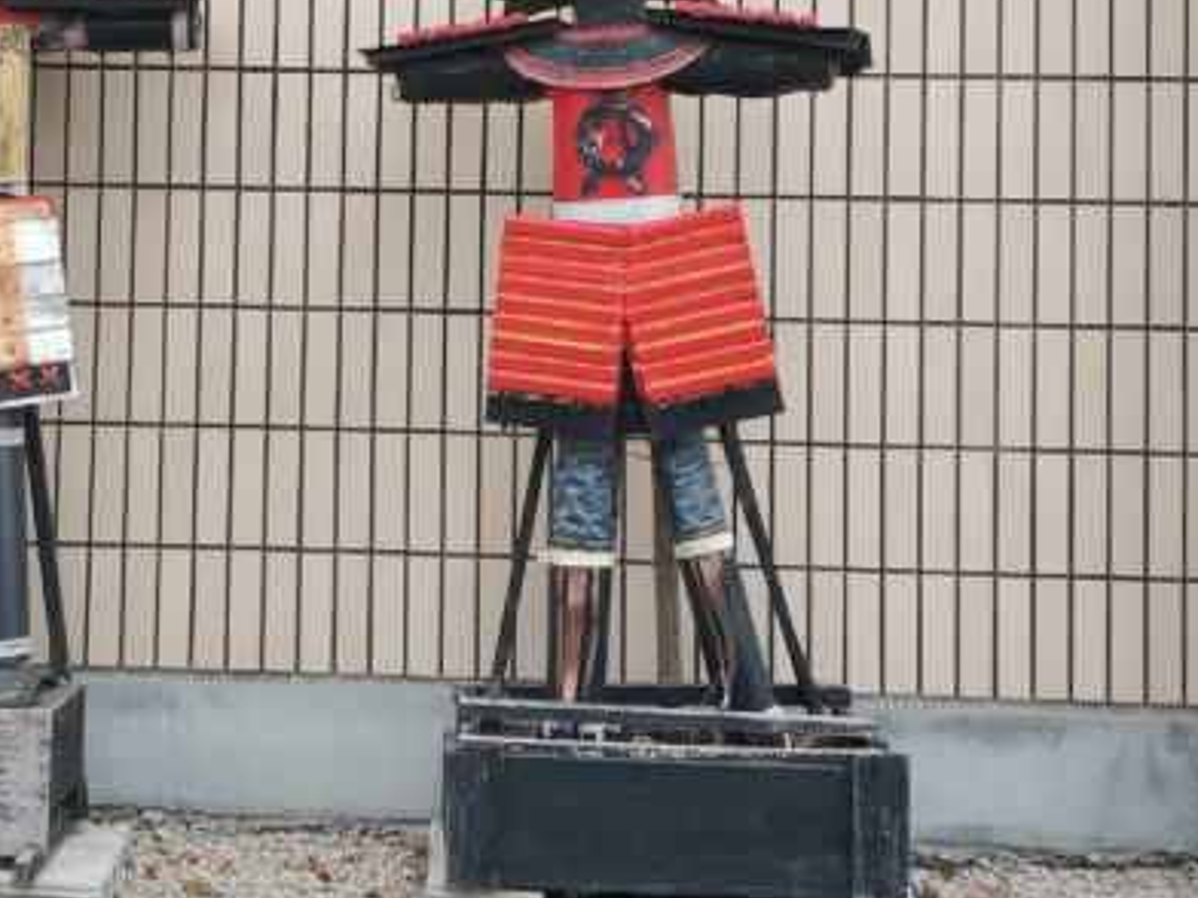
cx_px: 321
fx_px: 1696
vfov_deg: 29.6
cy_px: 345
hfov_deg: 38.1
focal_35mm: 49
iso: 100
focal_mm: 4.5
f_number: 2
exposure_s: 1/178
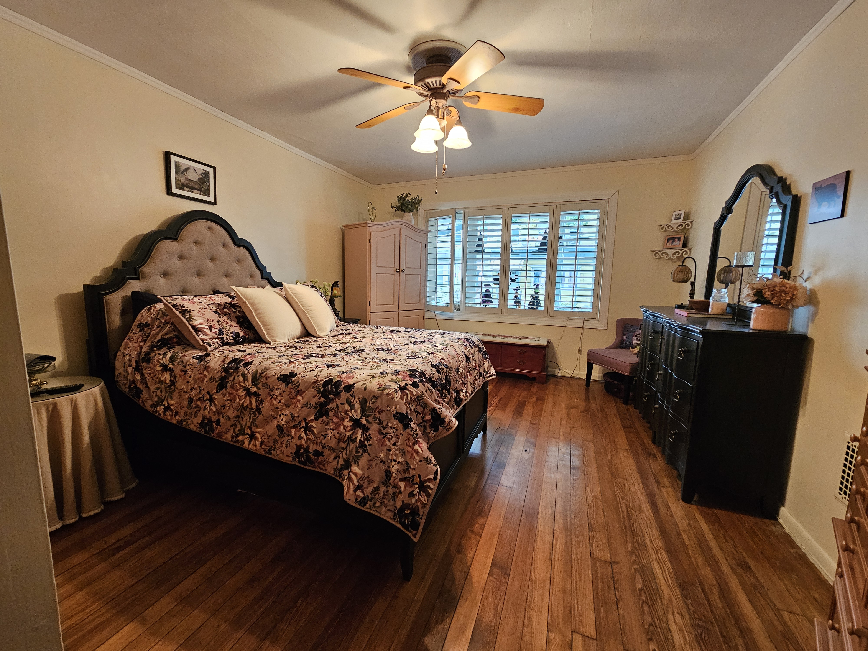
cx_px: 434
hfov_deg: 106.2
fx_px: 326
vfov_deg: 89.9
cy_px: 326
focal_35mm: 13
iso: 400
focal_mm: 2.2
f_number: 2.2
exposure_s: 1/30
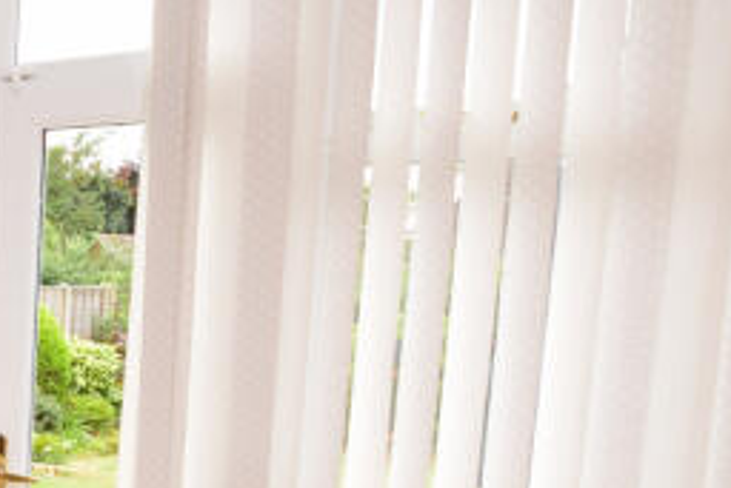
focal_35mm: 60
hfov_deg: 24.3
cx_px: -425
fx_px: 1219
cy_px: 492
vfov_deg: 21.8
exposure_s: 1/80
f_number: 9
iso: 320
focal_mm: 10
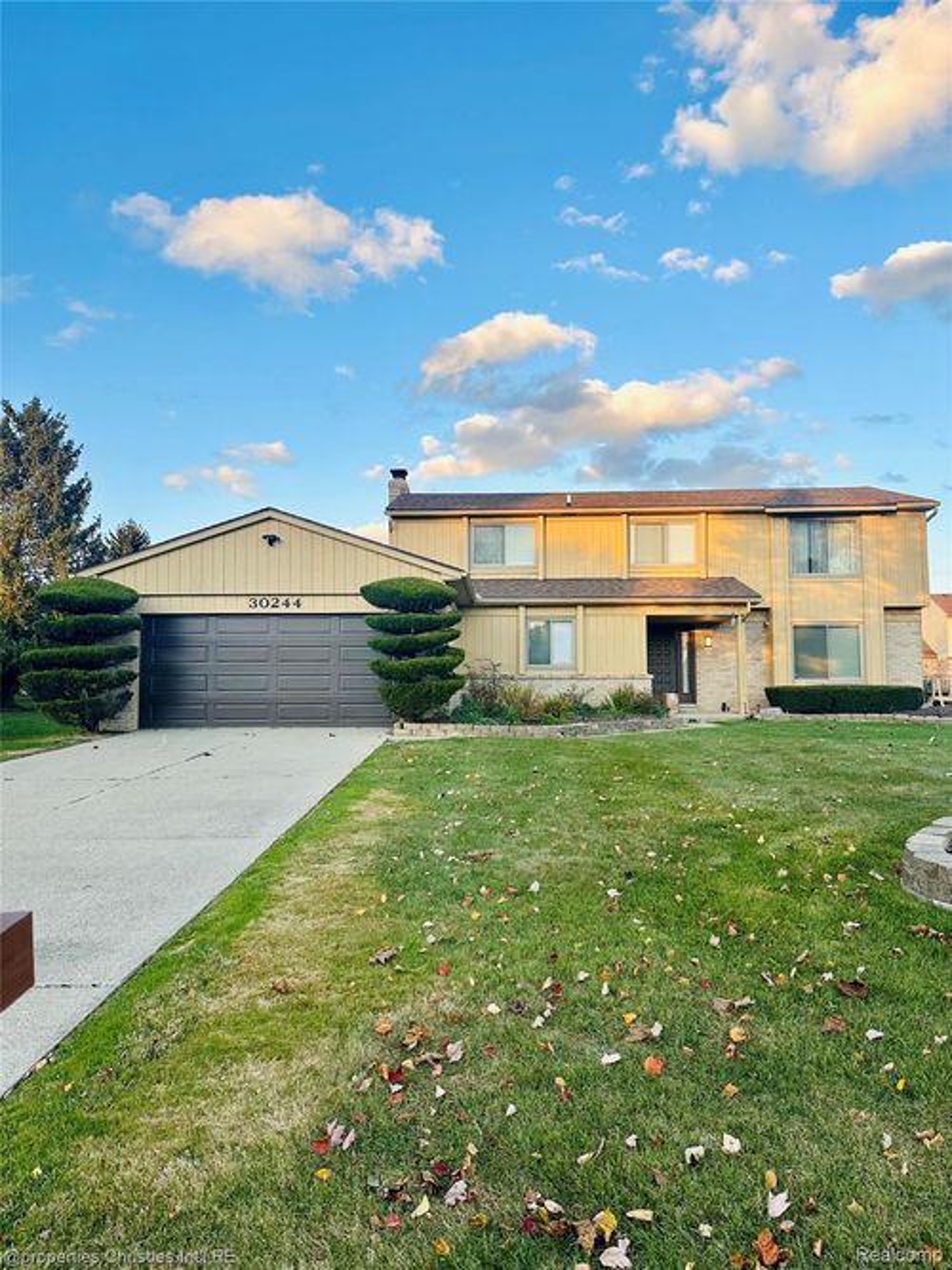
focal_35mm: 24
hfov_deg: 56.8
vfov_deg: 71.6
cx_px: 476
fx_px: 880
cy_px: 635
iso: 80
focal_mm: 6.86
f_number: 1.78
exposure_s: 1/872
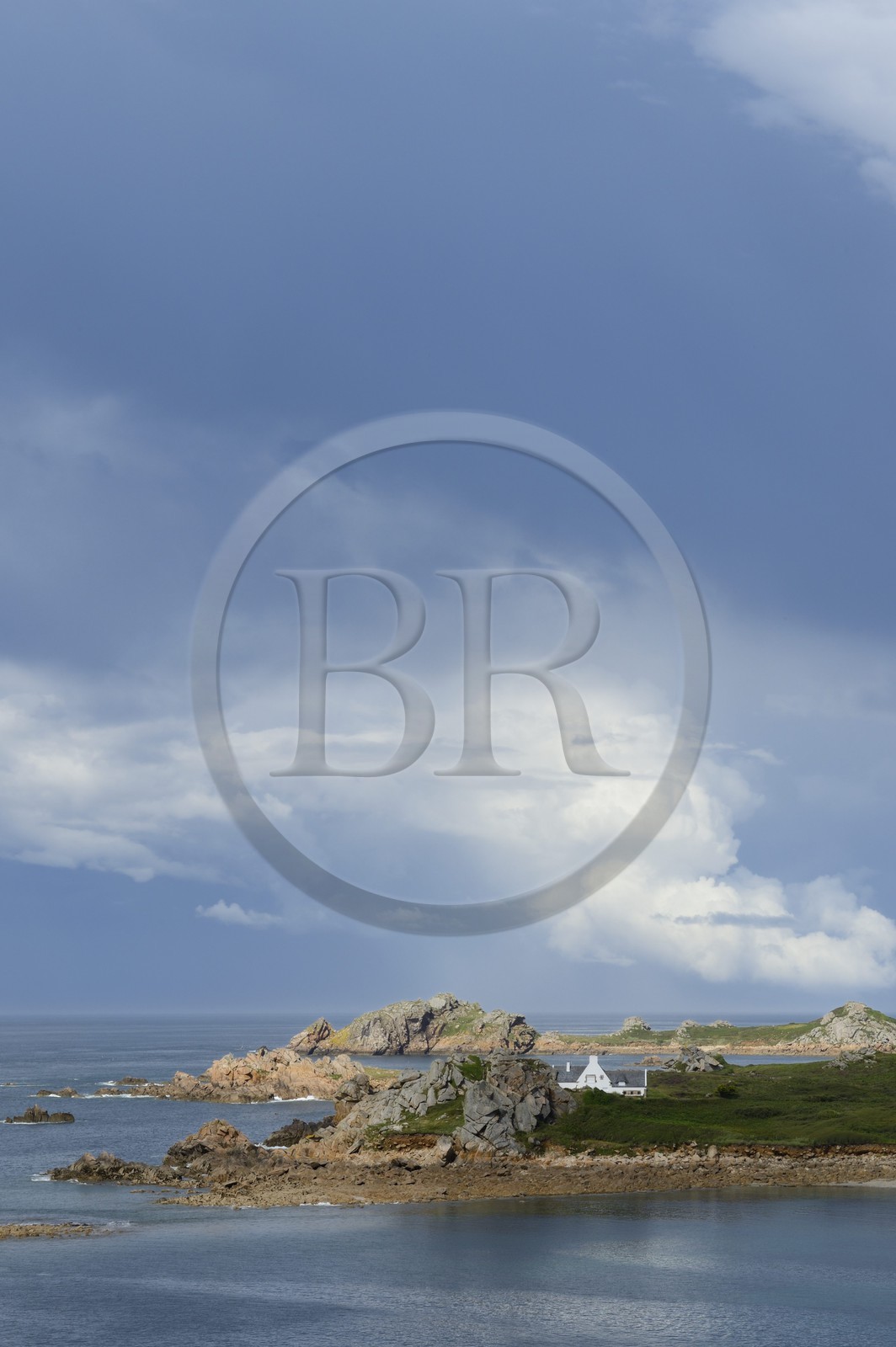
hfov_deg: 19.4
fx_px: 2618
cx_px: 448
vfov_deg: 28.9
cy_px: 674
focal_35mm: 70
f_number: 16
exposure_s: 1/200
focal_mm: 70
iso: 200
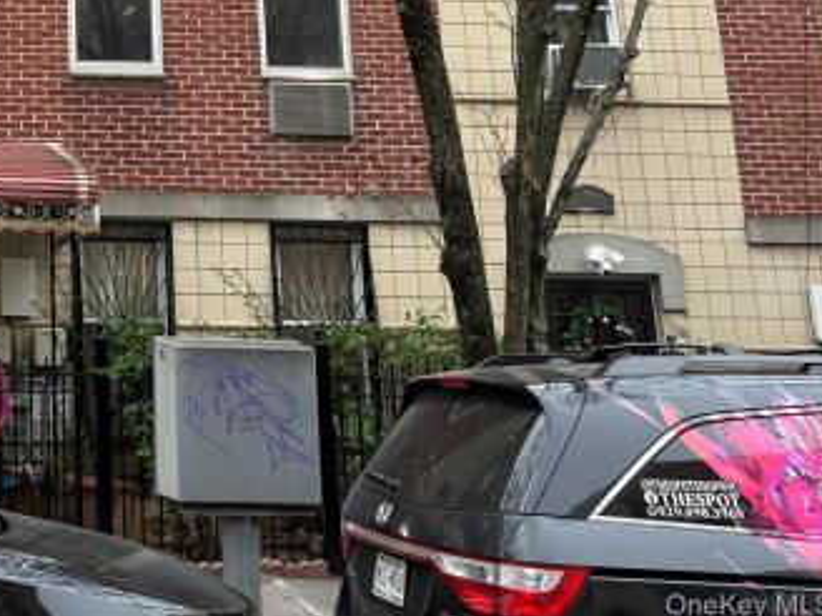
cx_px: -58
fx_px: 1354
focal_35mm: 57
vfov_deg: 24.1
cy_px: -50
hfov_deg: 30.6
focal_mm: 5.96
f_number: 1.6
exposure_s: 1/121
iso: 80
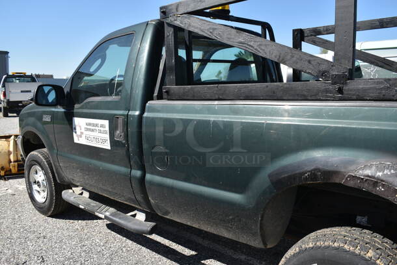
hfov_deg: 61.9
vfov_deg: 43.7
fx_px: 331
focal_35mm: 30
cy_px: 132
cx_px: 198
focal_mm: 20
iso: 200
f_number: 8
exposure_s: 1/500
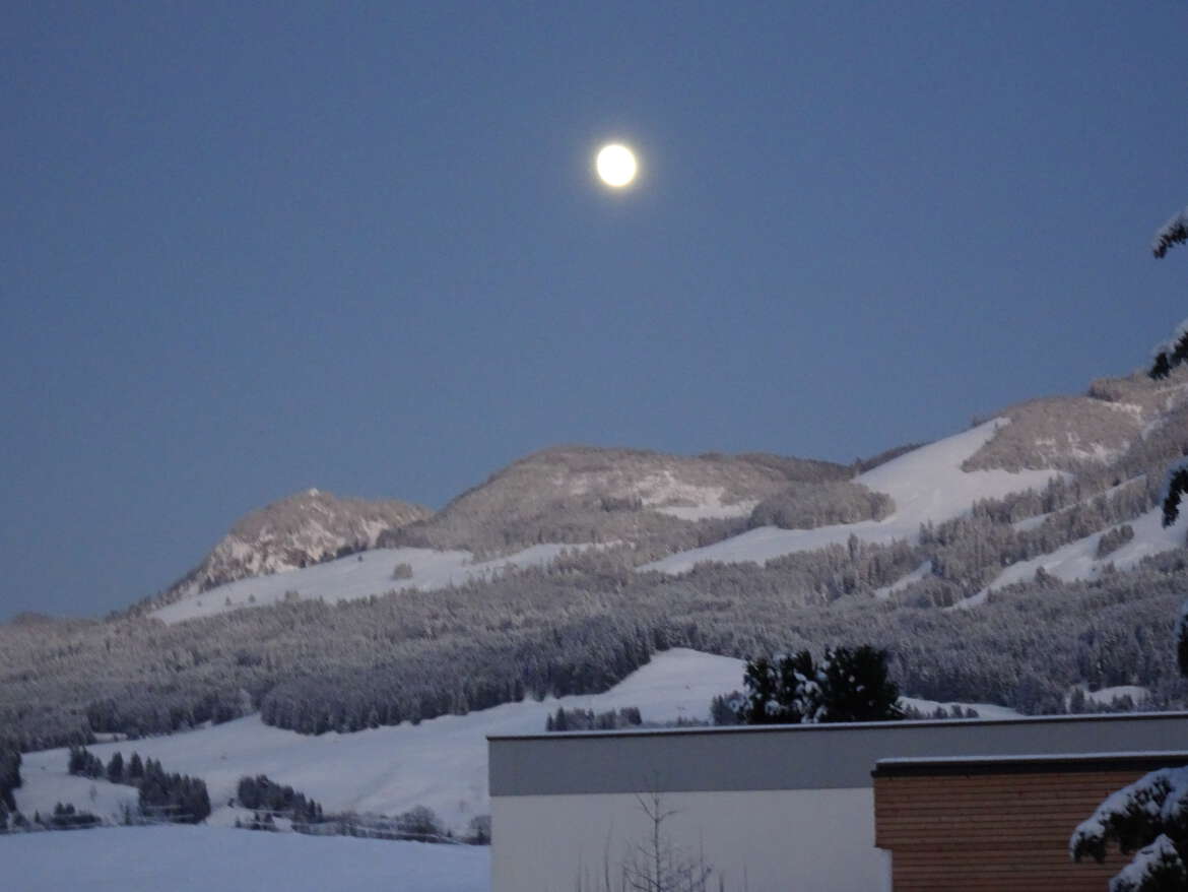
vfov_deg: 14.1
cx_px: 594
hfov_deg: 18.7
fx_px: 3604
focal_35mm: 105
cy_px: 446
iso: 800
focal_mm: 17.97
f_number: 5
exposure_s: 1/8
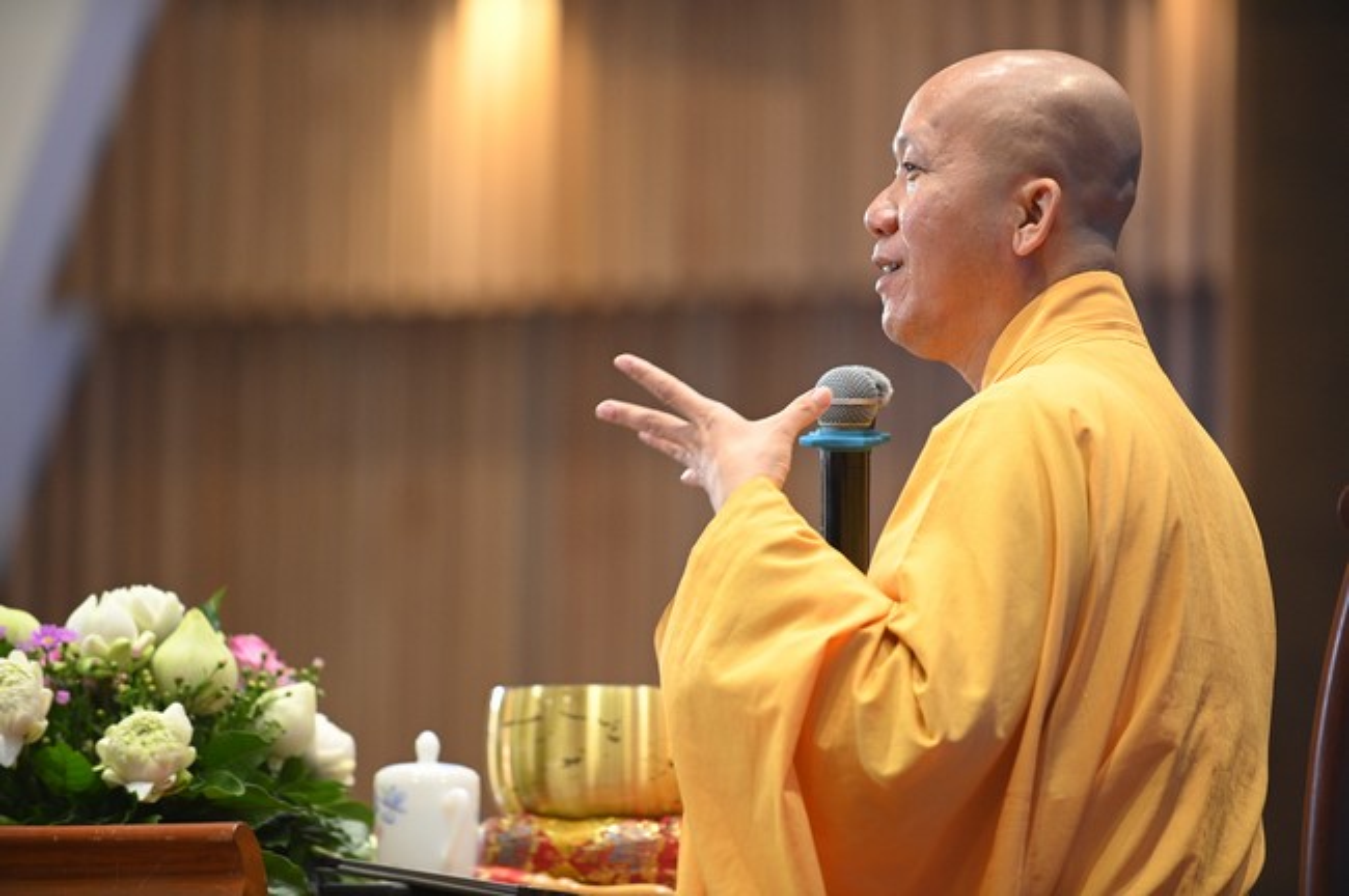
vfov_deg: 7.6
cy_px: 448
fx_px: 6738
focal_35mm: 180
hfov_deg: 11.4
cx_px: 674
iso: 3200
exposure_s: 1/200
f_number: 3.2
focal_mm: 180
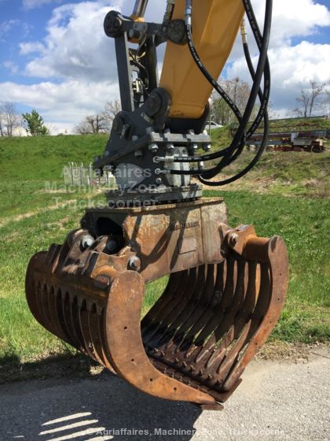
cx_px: 165
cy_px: 220
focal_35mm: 29
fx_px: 369
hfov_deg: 48.2
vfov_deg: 61.7
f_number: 2.2
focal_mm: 4.15
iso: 25
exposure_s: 1/1374
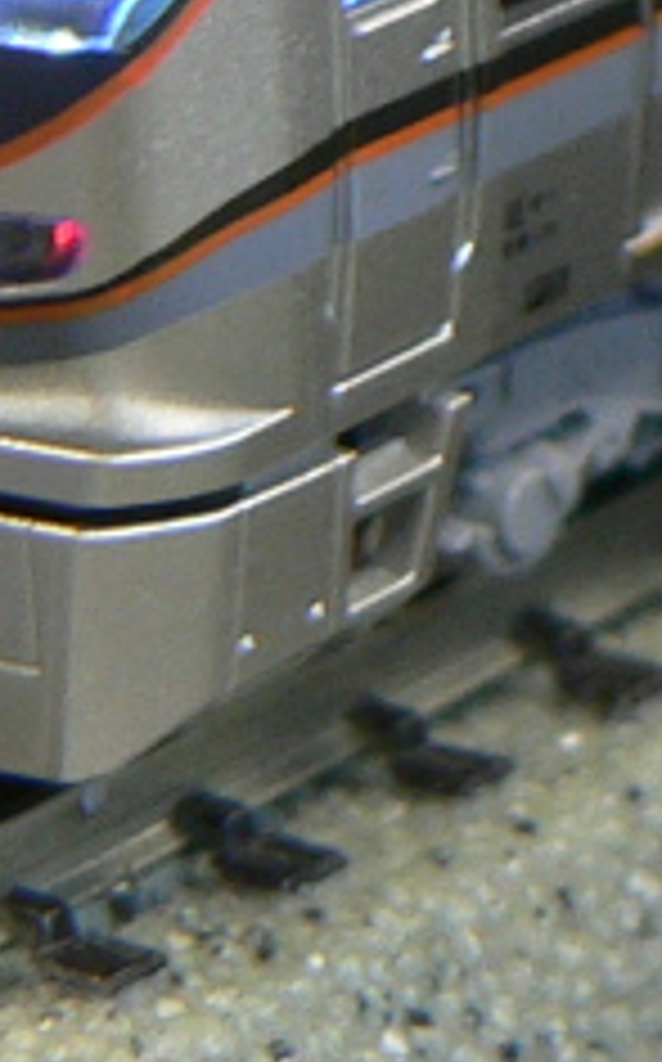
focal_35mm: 282
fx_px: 8160
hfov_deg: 4.5
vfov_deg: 7.4
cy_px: -364
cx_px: 1747
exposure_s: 1/6
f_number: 2.8
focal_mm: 8.1
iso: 100
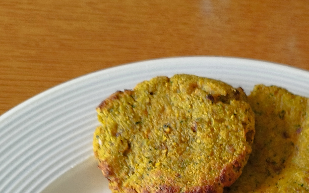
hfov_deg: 24.8
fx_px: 691
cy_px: 339
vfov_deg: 14.2
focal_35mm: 82
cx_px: 243
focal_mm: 5.89
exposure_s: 1/50
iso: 130
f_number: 1.89
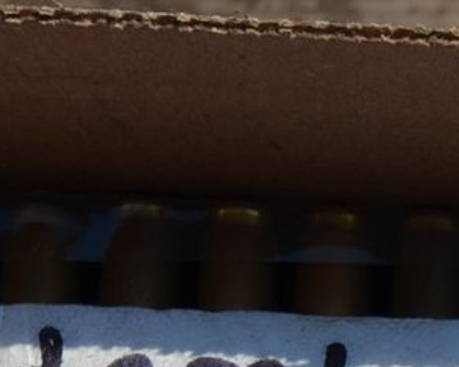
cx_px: 792
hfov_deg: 9.7
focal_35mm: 191
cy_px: 750
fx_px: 2593
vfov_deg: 7.7
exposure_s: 1/400
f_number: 10
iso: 100
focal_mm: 24
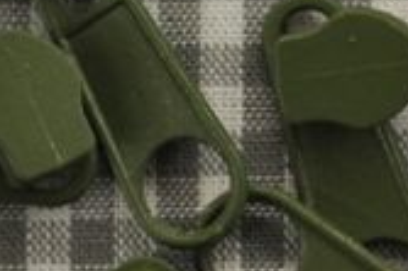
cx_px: 420
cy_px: 26
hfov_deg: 6.5
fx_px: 3578
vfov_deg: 4.3
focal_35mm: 316
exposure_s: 1/60
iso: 800
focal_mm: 44
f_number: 5.3
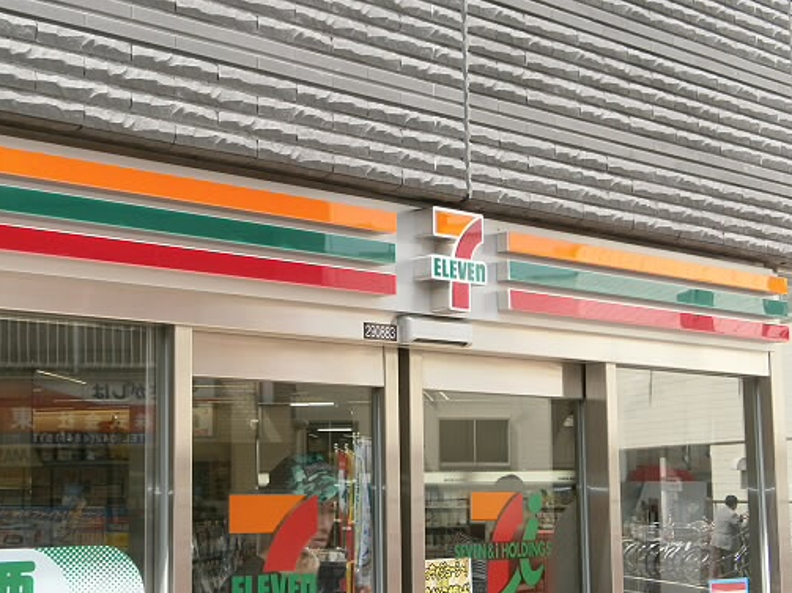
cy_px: 267
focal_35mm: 67
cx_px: 318
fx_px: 1533
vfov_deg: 21.9
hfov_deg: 28.9
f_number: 4.1
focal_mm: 9.4
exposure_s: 1/250
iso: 100
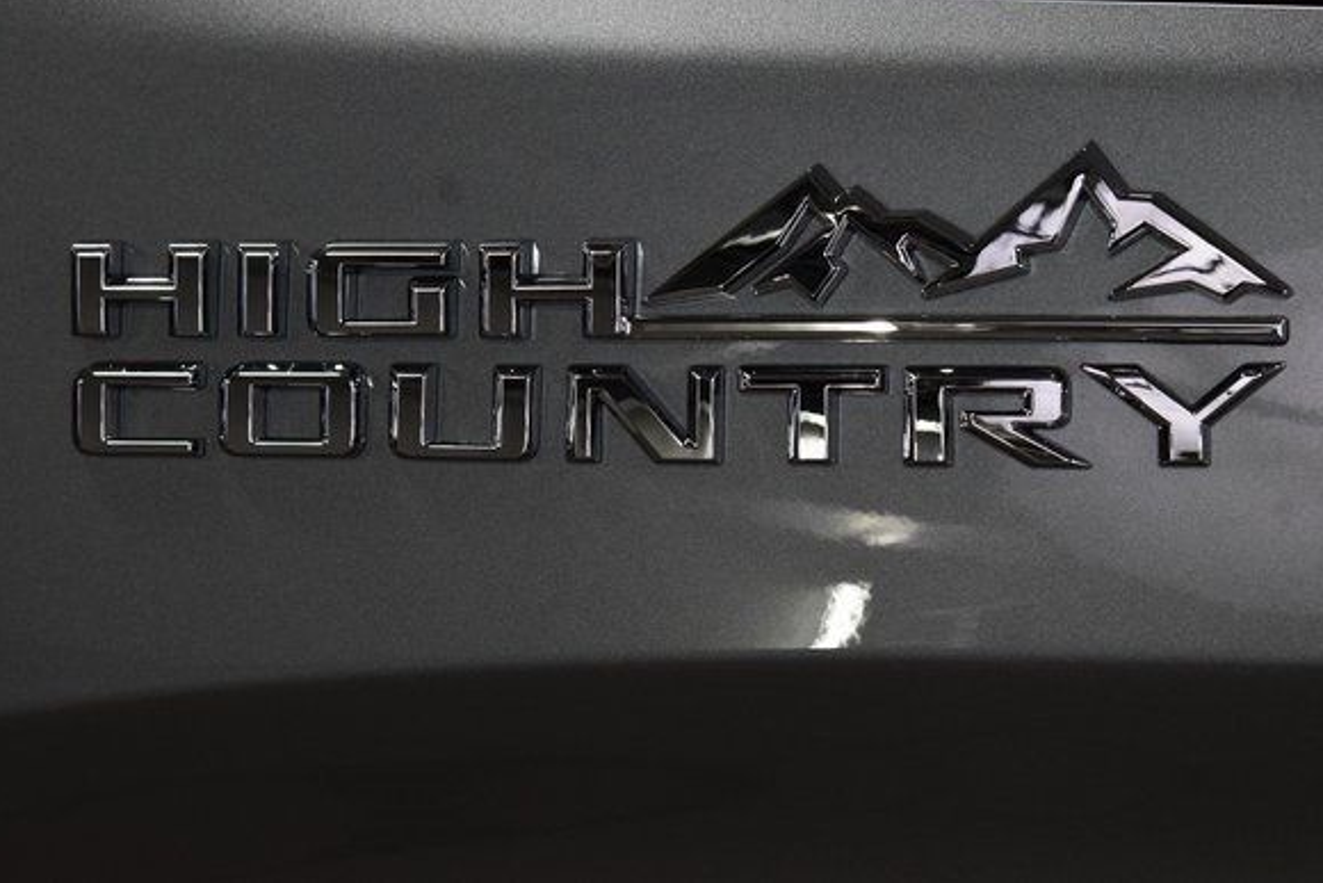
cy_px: 398
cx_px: 630
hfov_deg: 21.2
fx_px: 3529
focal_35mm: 96
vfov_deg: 14.3
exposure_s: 1/125
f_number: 8
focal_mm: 58
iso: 1600
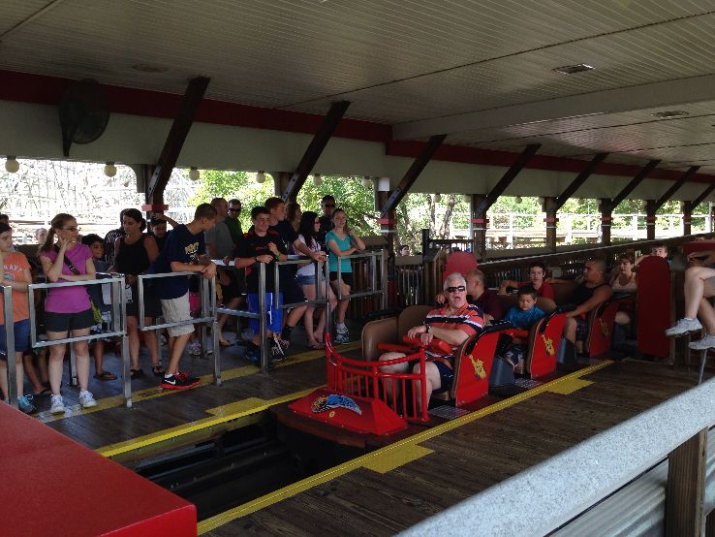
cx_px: 358
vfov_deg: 43.0
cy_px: 268
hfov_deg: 55.3
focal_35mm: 33
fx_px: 682
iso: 64
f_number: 2.4
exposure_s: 1/120
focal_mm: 4.13
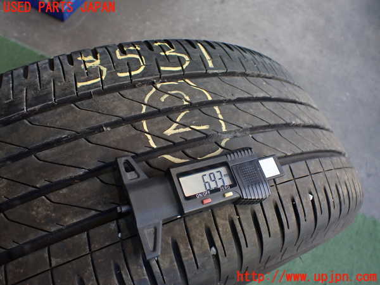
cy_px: 142
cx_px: 190
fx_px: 329
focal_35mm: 30
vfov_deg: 46.8
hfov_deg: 60.0
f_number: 2.3
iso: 320
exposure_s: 1/125
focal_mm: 5.4
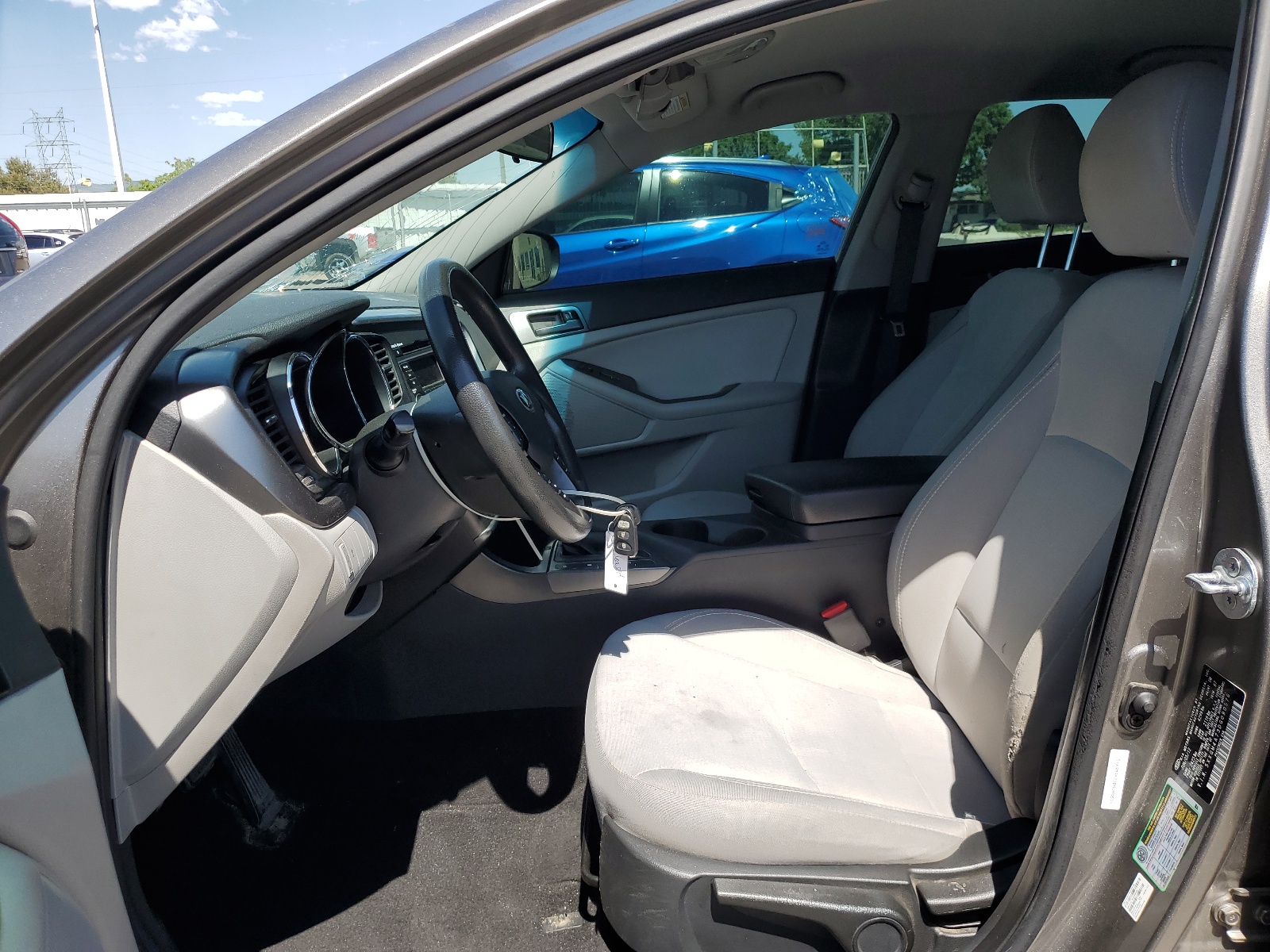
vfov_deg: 53.1
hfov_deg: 67.3
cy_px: 476
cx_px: 635
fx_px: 954
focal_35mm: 26
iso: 50
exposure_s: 1/1667
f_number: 1.5
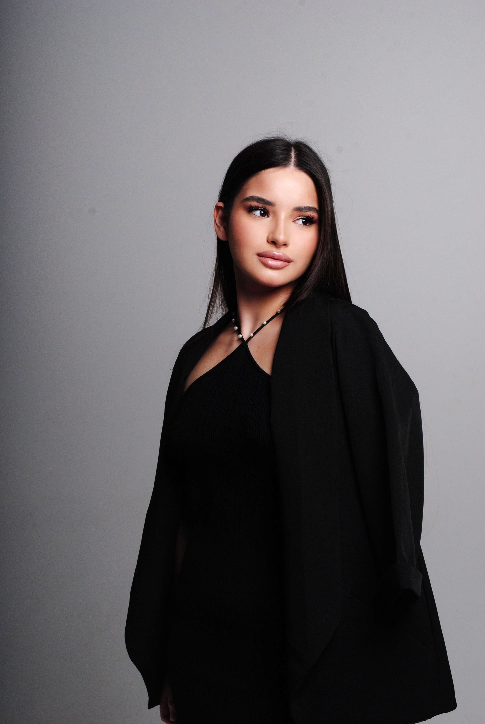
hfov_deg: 20.7
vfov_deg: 30.5
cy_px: 362
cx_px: 242
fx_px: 1330
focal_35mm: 66
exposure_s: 1/160
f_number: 10
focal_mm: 44
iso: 400
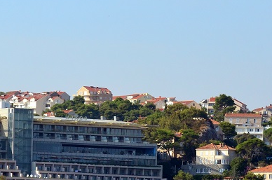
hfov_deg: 7.5
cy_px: 193
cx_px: 172
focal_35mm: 275
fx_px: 2075
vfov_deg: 5.0
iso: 640
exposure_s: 1/1250
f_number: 9
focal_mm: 75
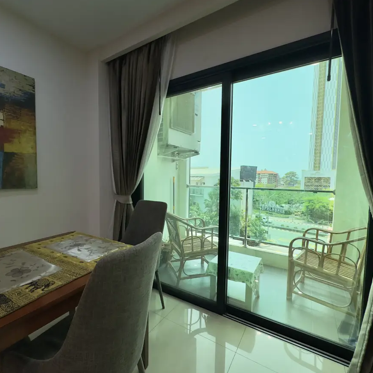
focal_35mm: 17
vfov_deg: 84.0
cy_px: 190
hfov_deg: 83.6
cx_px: 165
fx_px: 207
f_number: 2.2
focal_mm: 2.22
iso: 40
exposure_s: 1/124
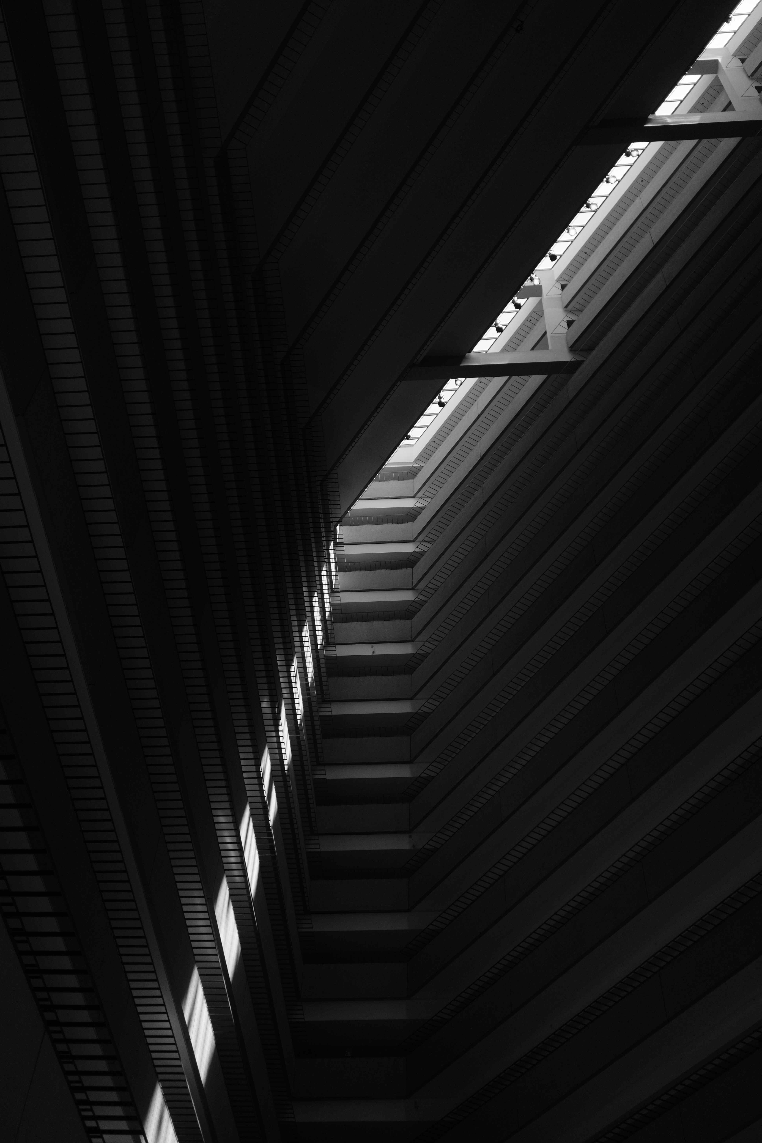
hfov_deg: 32.6
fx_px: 1302
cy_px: 572
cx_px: 381
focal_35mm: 41
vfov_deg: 47.4
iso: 400
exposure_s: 1/950
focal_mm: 27
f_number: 2.8
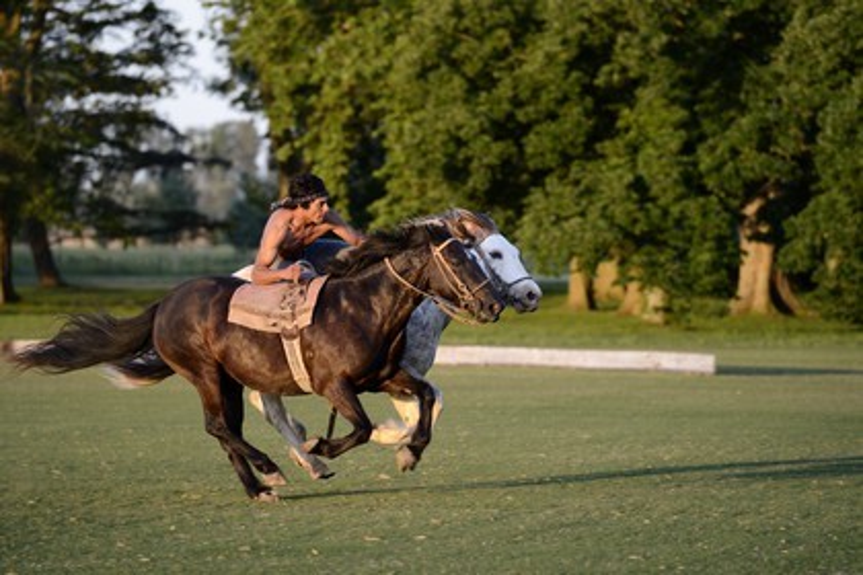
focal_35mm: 200
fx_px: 4794
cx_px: 432
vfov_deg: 6.9
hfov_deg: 10.3
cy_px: 288
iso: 800
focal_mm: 200
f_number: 4.5
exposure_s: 1/640
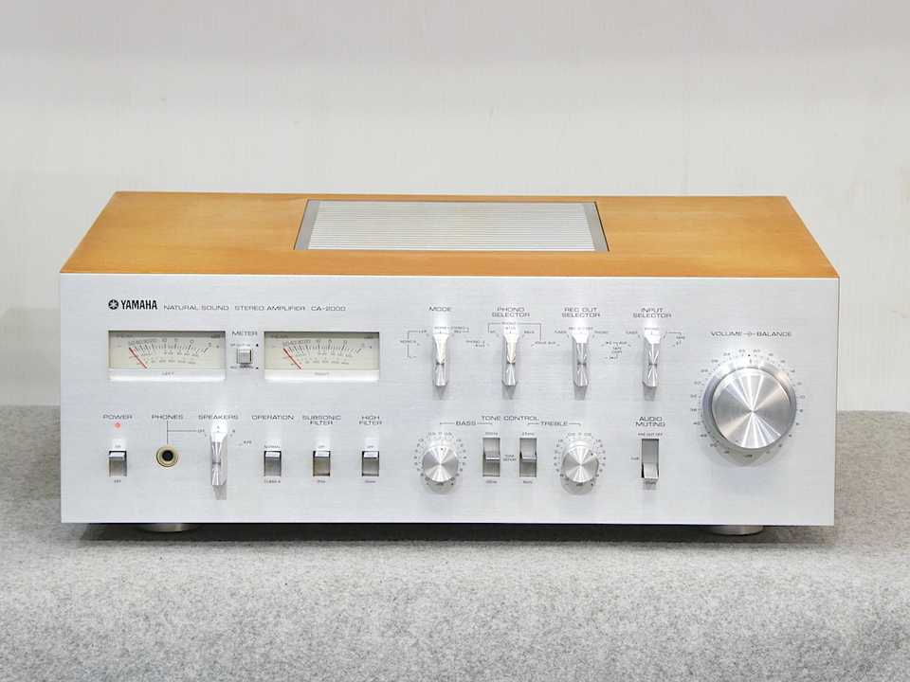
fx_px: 3260
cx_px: 455
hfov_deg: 15.9
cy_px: 341
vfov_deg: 12.0
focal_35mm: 124
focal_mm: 22.3
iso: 200
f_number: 5.2
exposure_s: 1/10
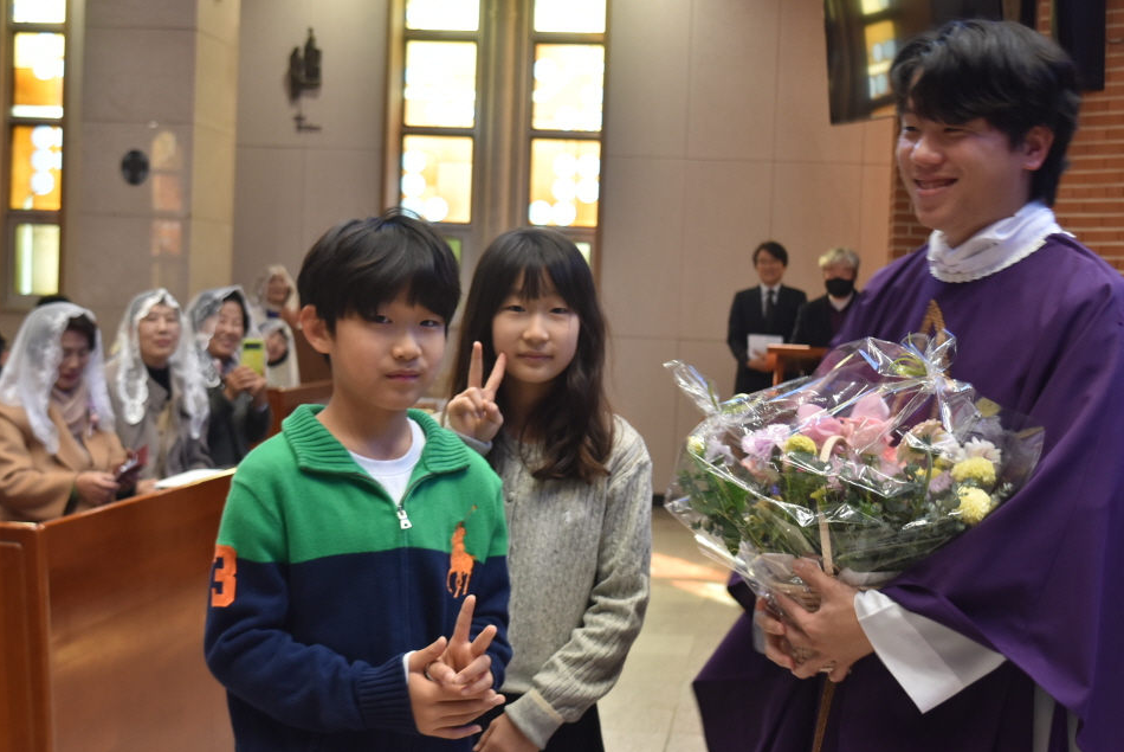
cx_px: 580
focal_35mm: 60
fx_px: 1875
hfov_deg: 33.4
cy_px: 385
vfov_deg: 22.7
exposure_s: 1/60
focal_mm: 38
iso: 500
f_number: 4.8
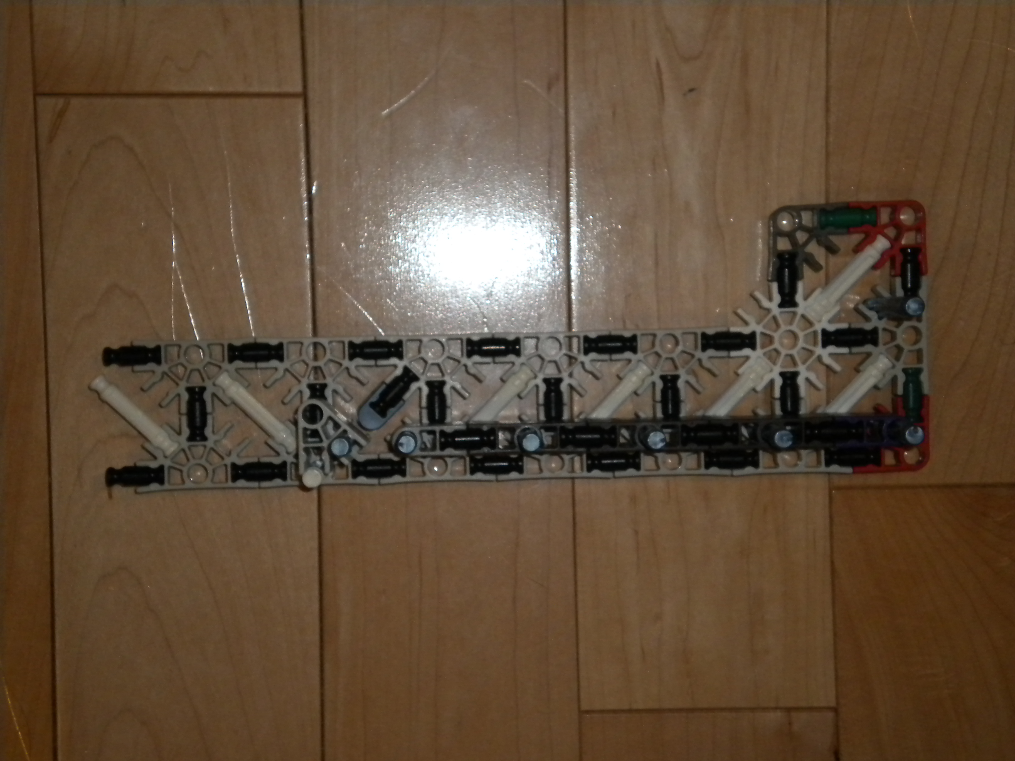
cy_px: 380
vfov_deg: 21.6
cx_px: 508
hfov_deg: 28.6
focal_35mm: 68
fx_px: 1994
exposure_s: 1/60
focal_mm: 12.3
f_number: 4.6
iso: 400
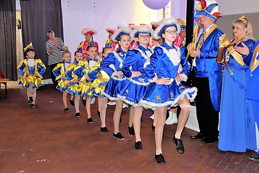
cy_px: 86
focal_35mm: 69
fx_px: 496
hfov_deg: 29.2
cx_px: 130
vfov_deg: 19.7
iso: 3200
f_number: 4.8
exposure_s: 1/60
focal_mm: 46
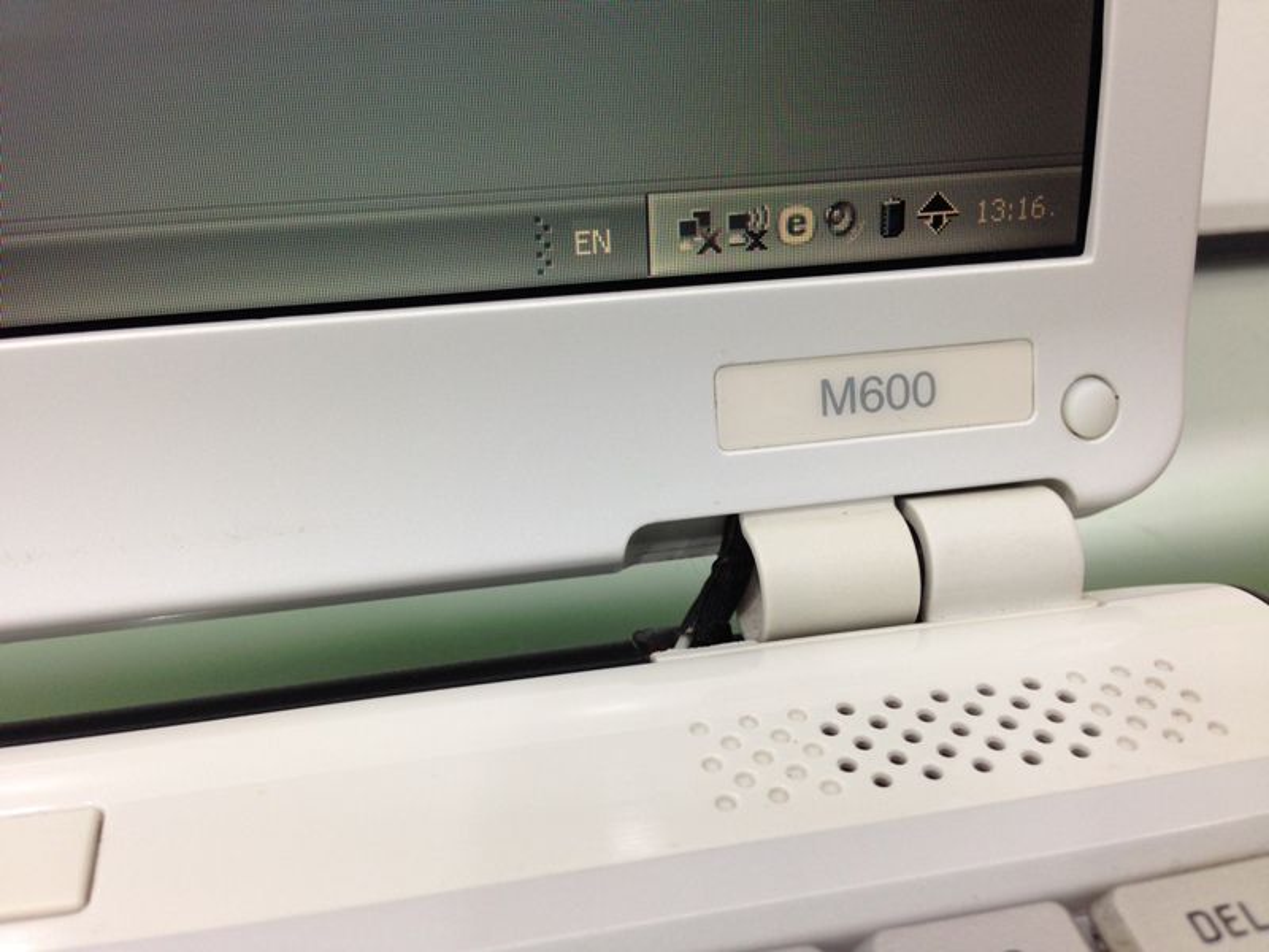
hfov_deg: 55.4
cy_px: 476
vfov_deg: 42.9
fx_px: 1210
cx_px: 634
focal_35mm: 33
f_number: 2.4
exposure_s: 1/33
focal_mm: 4.12
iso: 50
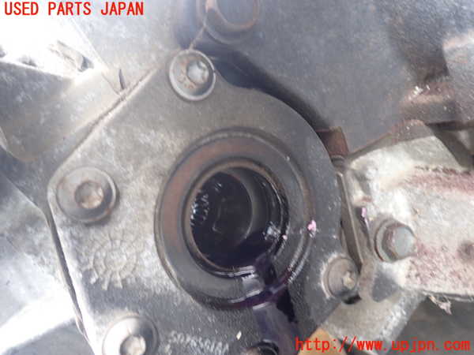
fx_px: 411
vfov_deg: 46.8
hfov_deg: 60.0
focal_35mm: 30
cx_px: 237
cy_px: 178
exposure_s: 1/40
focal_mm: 5.4
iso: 200
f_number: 2.3
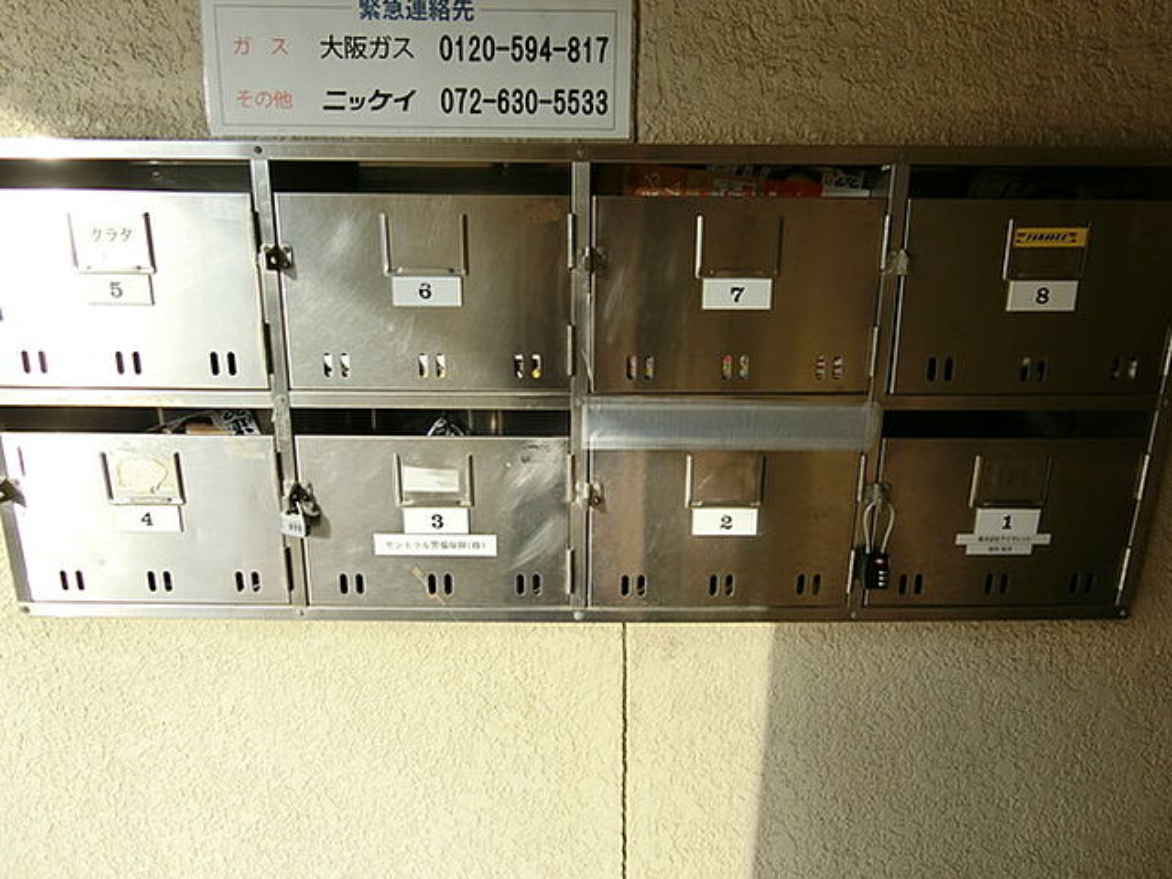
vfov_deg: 68.7
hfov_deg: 84.7
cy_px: 440
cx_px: 586
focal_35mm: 19
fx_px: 643
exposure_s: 1/320
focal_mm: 4.06
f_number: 2.7
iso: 80
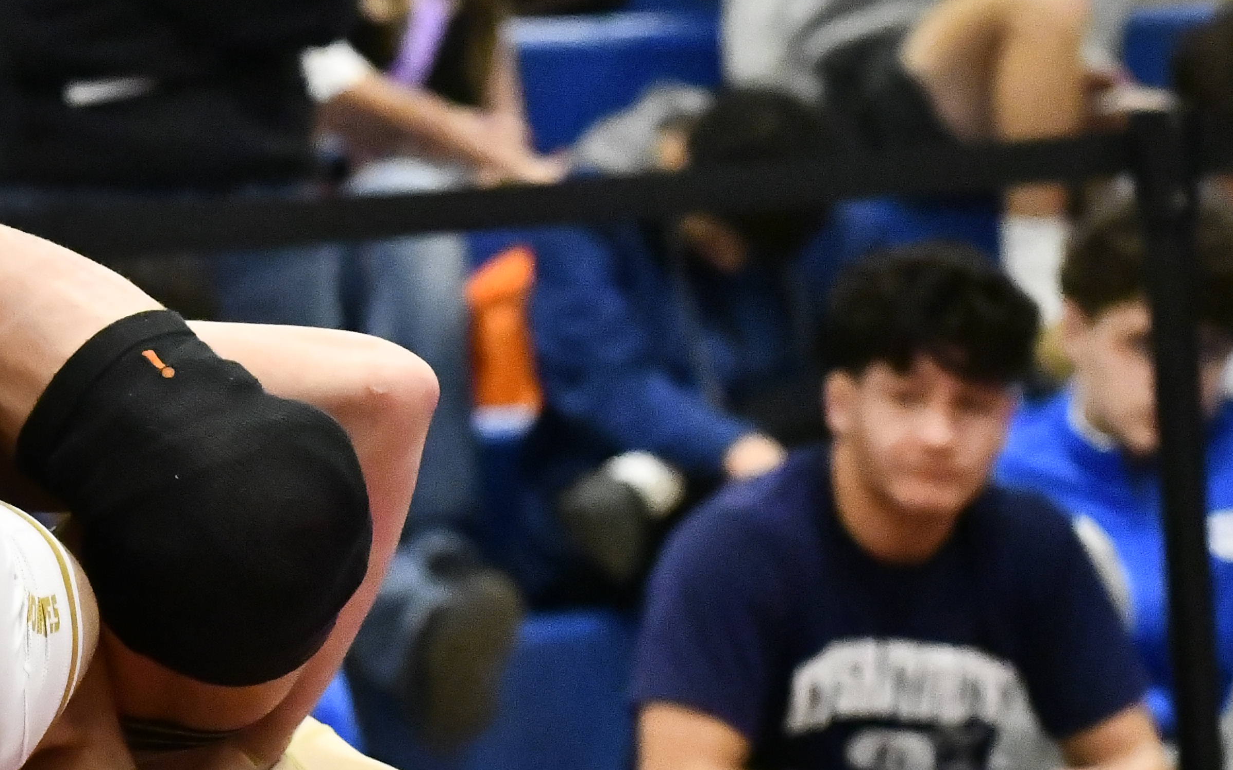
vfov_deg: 3.0
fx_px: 14582
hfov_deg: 4.8
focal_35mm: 434
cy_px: 813
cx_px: 173
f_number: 4
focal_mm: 122
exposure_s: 1/800
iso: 12800
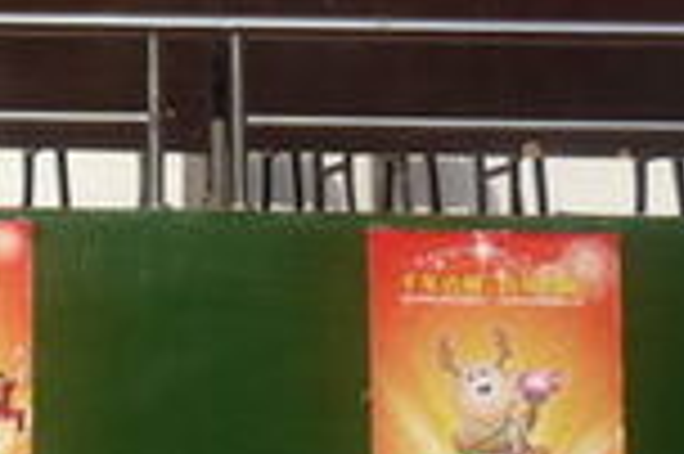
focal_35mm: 144
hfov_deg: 13.0
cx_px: -526
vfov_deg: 9.3
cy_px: -229
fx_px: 2733
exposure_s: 1/640
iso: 100
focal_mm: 5.8
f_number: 2.8
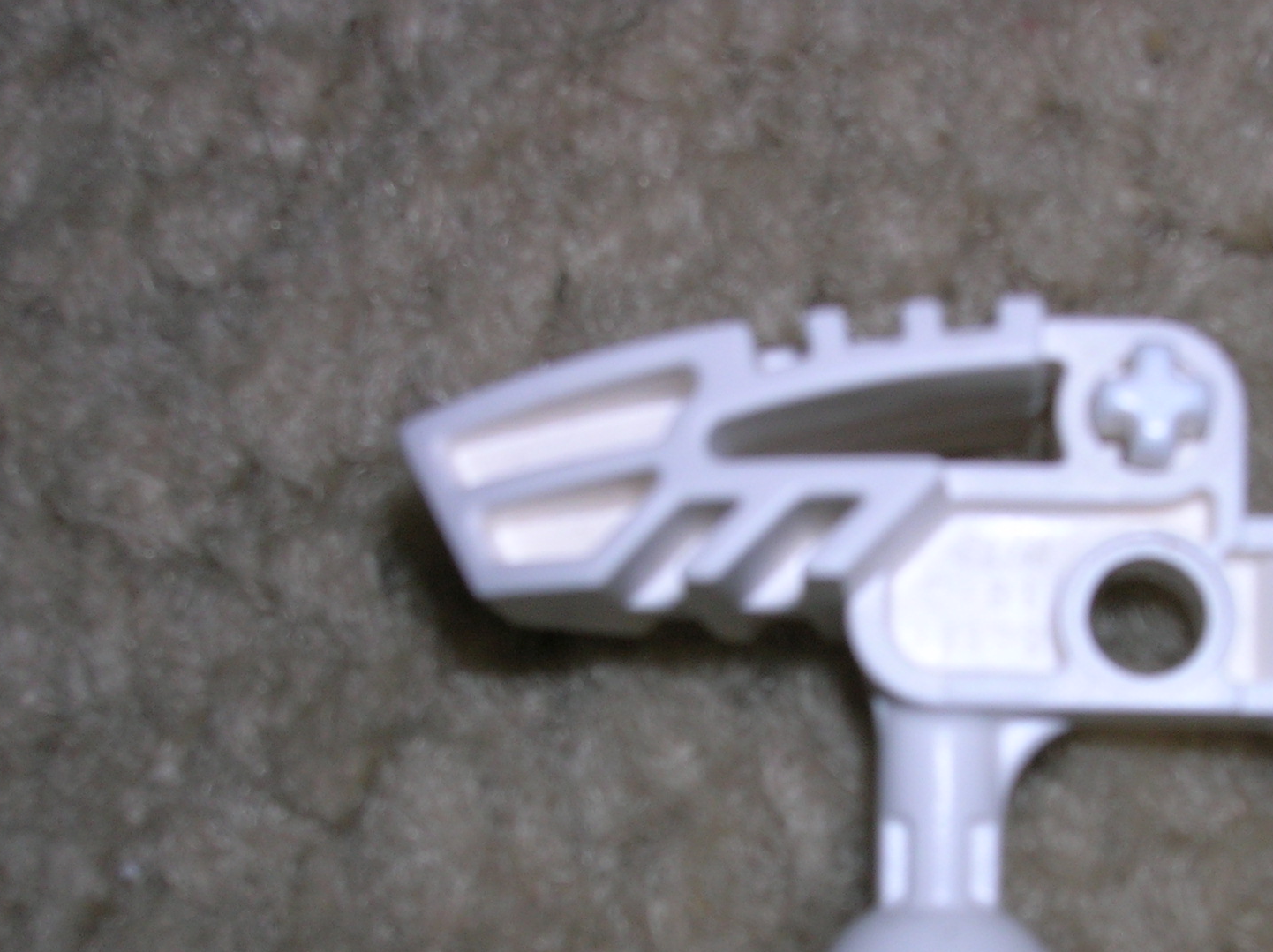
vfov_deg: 20.0
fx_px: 2682
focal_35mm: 73
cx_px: 912
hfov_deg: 26.4
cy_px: 736
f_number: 5.4
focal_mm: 7.7
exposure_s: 1/60.1
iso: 50
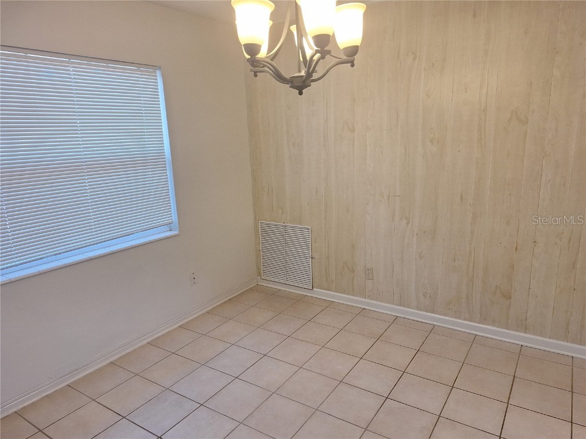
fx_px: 389
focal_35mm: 23
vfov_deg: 58.9
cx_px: 293
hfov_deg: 73.9
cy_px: 220
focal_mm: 5.54
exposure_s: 1/120
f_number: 1.8
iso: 80
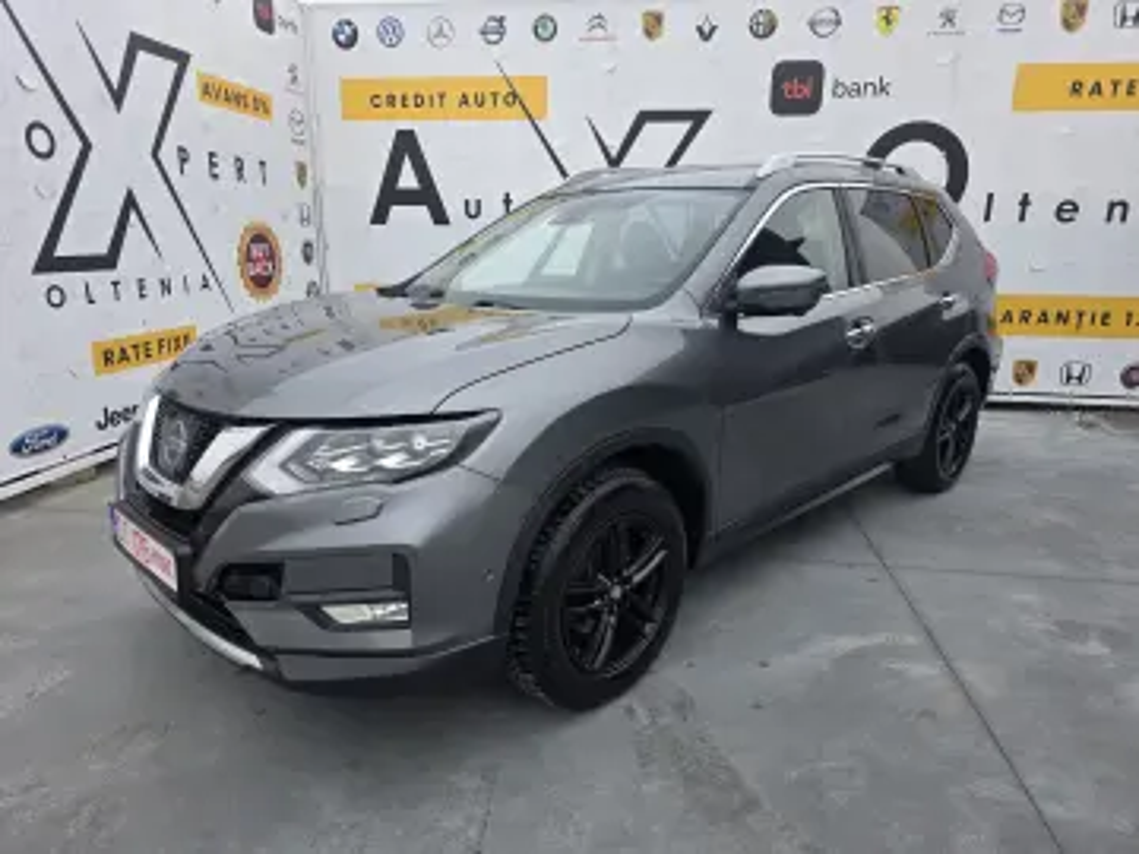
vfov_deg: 58.9
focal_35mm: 23
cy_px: 427
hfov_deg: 73.9
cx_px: 570
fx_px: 757
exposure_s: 1/359
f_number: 1.7
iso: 40
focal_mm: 6.3
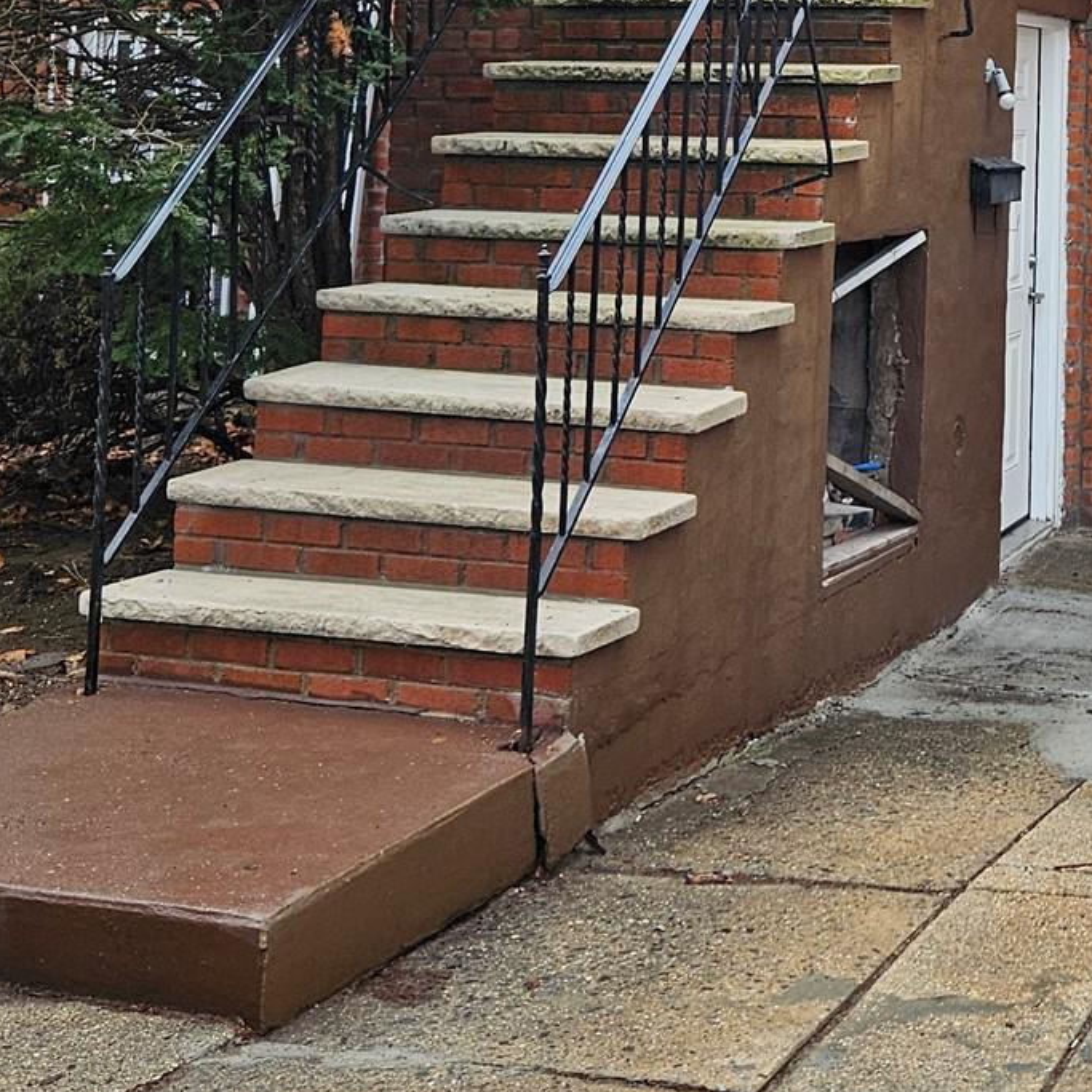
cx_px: 1033
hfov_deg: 26.9
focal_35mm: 61
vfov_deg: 26.4
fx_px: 2177
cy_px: -42
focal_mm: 5.4
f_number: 1.8
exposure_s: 1/368
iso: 50
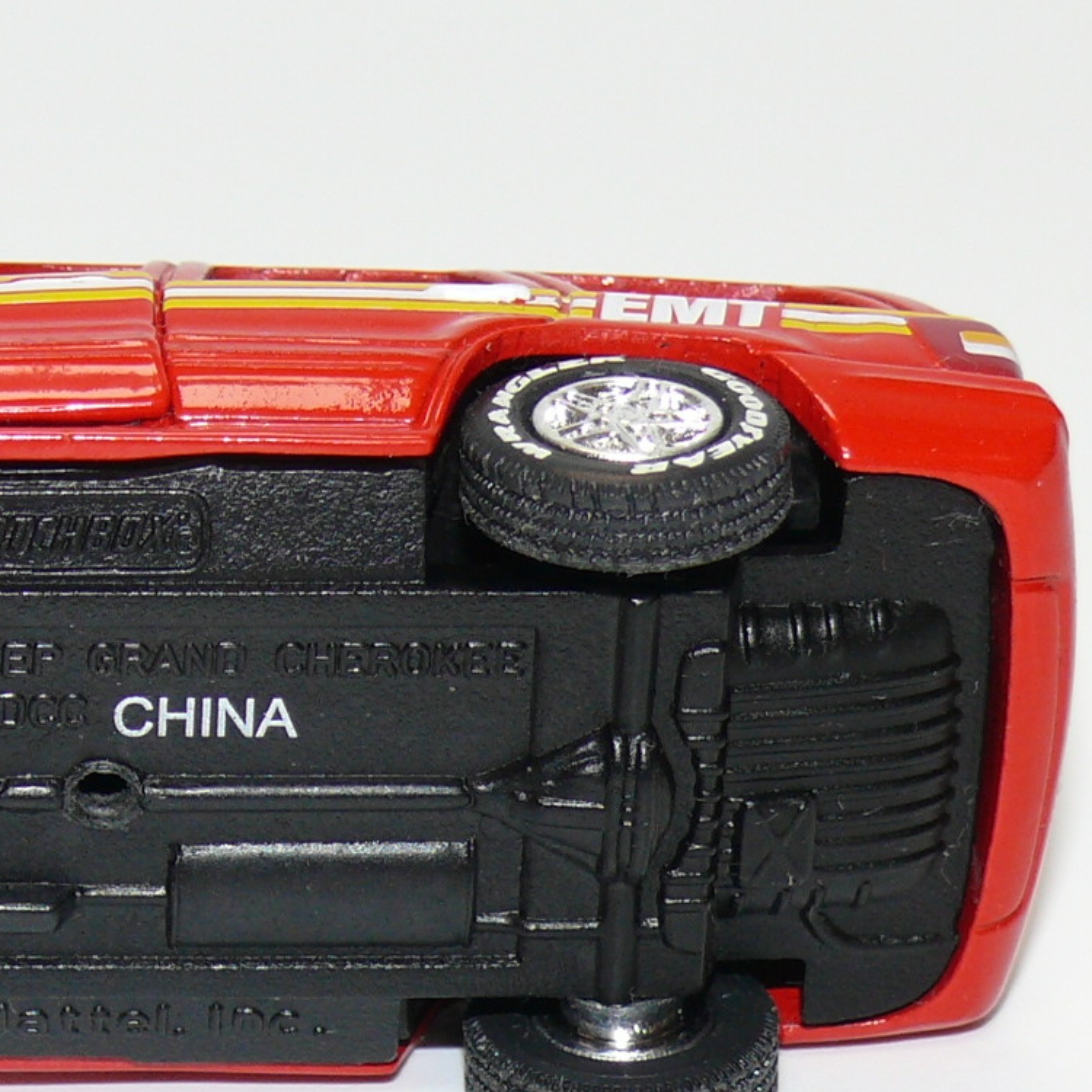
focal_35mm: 198
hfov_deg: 8.8
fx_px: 7067
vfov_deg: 8.8
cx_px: 102
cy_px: 632
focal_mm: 13.7
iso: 100
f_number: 4
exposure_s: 1/30
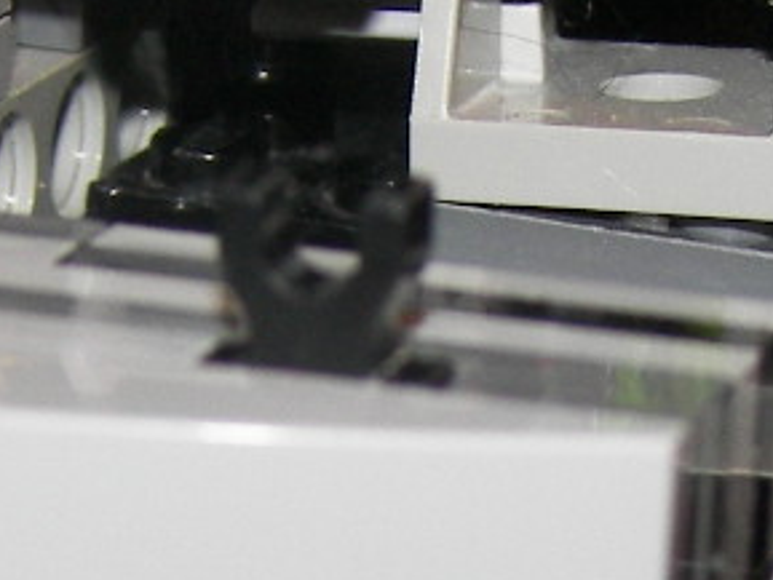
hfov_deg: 7.0
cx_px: 487
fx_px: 6322
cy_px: 807
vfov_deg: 5.2
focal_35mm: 283
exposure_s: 1/30
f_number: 2.8
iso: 100
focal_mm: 10.6
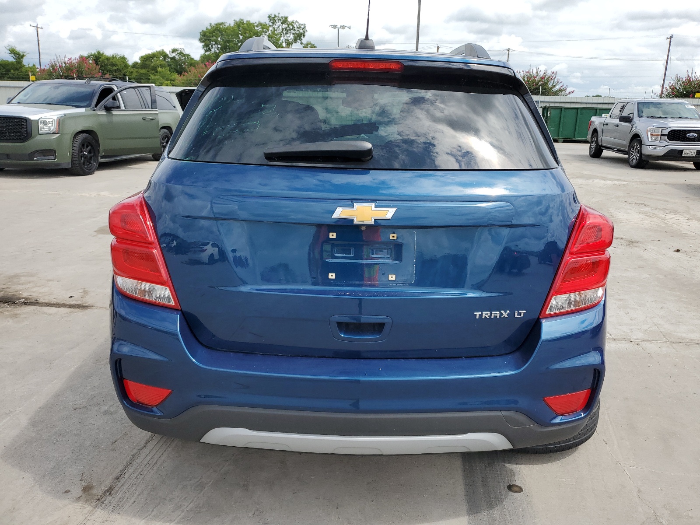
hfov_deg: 67.3
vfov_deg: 53.1
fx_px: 526
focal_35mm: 26
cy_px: 262
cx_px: 350
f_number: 1.5
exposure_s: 1/2500
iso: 50
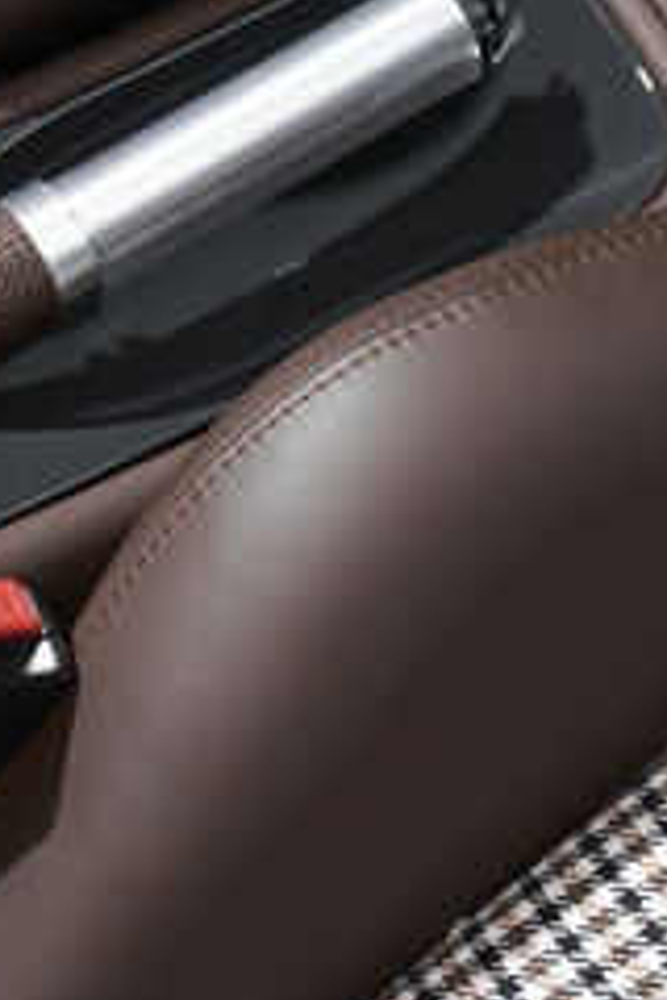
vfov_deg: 8.6
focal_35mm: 230
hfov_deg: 6.0
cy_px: -773
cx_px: 308
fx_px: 6392
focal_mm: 48
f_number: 9
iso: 80
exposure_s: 1/3
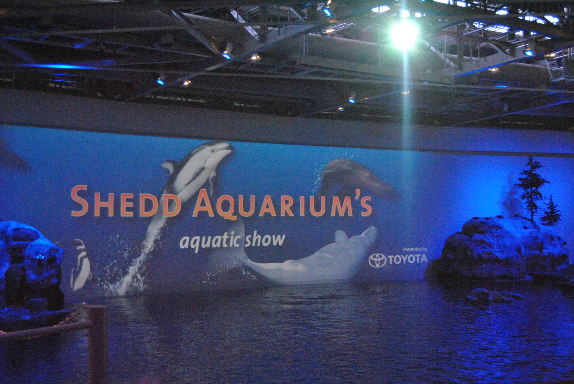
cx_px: 287
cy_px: 192
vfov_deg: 29.9
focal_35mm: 45
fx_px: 718
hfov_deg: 43.6
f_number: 4.5
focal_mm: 30
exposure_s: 1/80
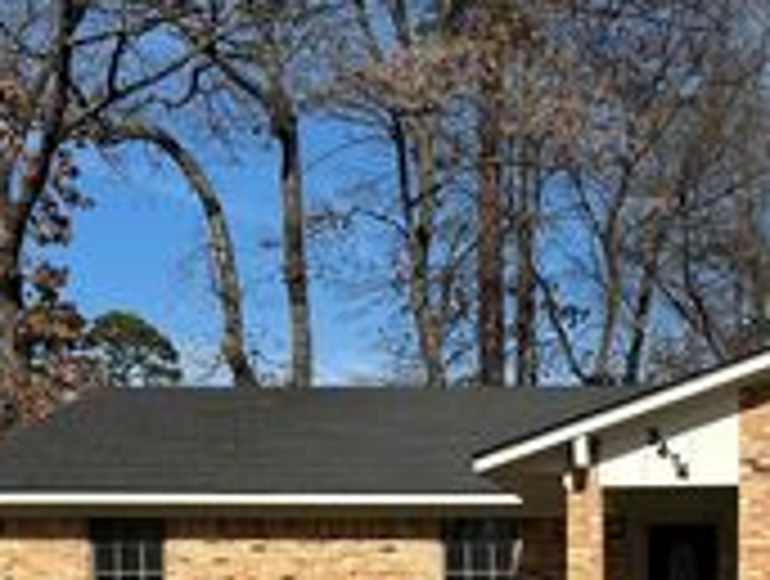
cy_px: 695
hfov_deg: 27.1
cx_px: 639
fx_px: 1560
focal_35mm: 70
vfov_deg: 19.8
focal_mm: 6.86
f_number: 1.78
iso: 80
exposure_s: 1/7042
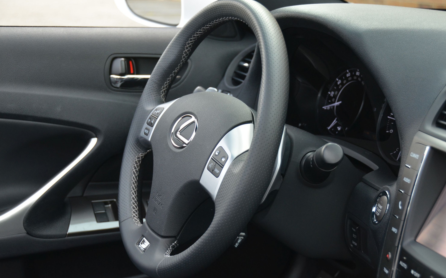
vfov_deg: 20.0
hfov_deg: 31.5
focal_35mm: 65
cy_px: 134
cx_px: 226
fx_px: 790
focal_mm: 42
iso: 800
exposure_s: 1/500
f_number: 4.5
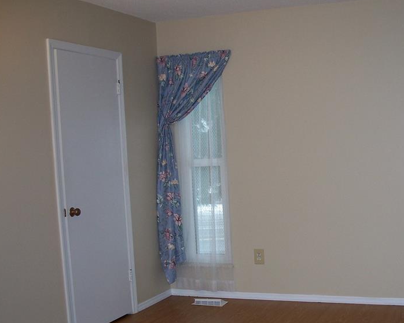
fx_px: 634
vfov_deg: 28.4
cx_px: 289
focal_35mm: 53
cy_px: 213
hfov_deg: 34.8
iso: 125
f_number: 2.8
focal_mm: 7.8
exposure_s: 1/60
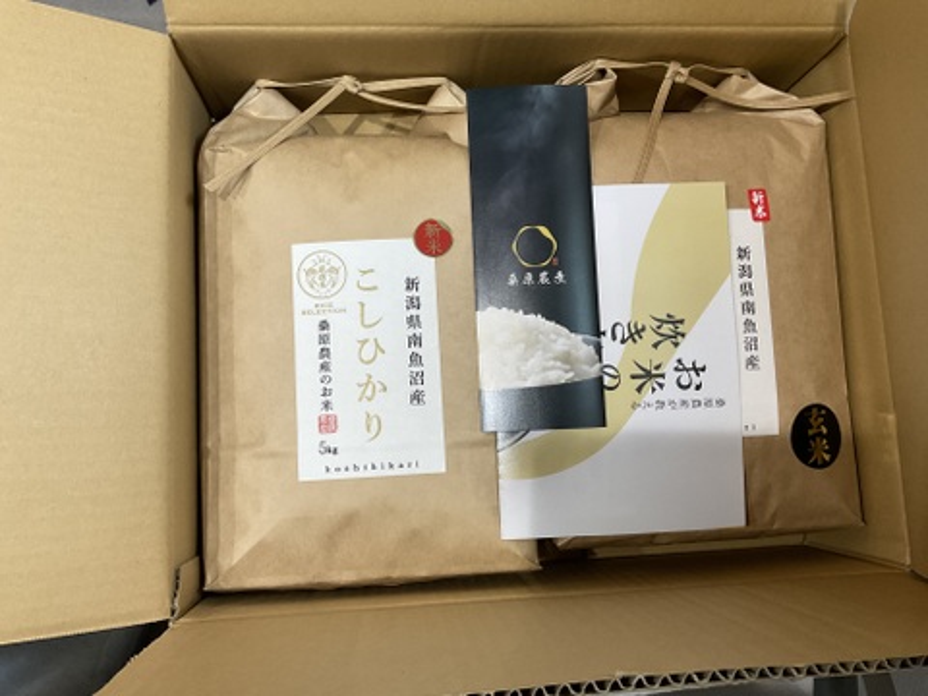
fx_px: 777
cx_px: 464
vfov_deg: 48.2
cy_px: 348
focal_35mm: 29
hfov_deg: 61.7
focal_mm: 3
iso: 80
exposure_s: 1/50
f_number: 1.8
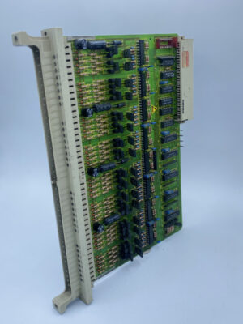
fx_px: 243
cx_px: 122
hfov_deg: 53.1
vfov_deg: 67.3
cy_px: 162
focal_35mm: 26
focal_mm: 4.25
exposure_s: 1/1016
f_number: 1.8
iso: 32
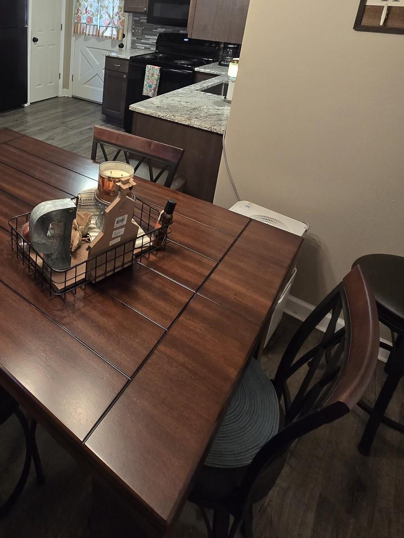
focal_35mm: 23
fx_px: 358
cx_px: 53
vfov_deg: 67.5
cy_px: 113
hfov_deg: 52.8
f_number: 2.2
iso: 200
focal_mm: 2.2
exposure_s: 1/60
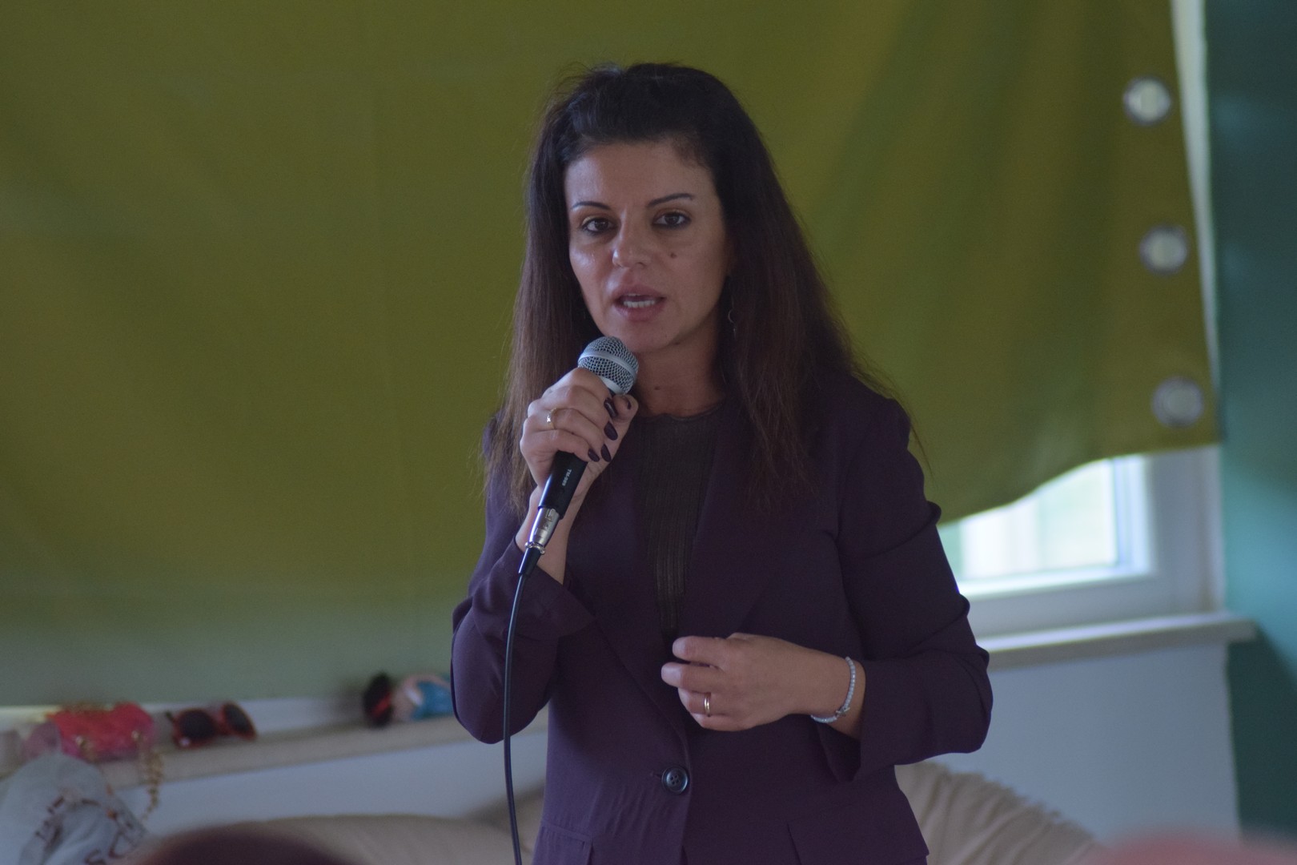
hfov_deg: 9.8
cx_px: 648
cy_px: 432
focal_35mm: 210
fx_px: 7565
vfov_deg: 6.5
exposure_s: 1/500
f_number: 4.2
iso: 1400
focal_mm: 140
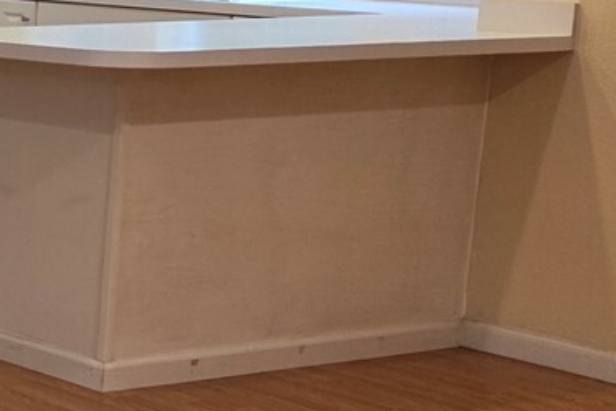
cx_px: -659
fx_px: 1762
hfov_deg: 15.4
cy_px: 179
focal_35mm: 103
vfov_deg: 13.3
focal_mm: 5.4
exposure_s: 1/120
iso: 250
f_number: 1.8
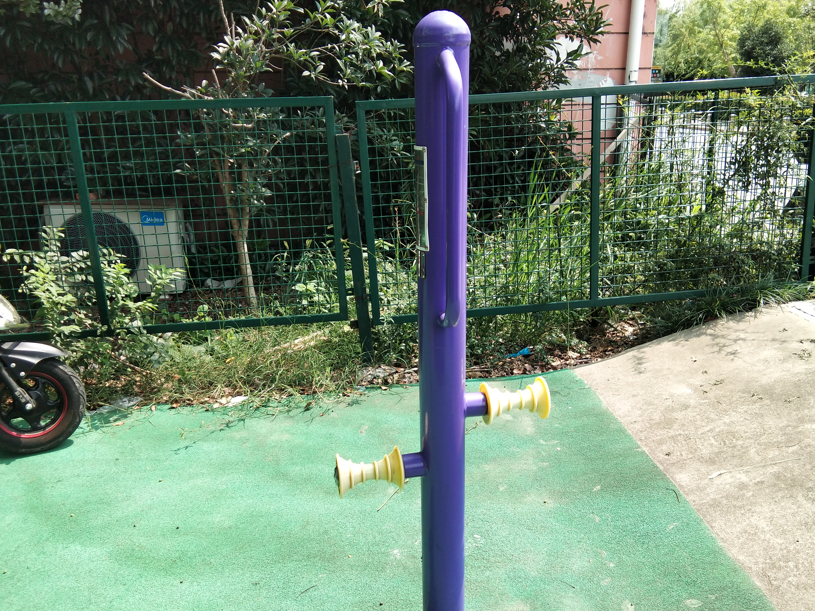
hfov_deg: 53.9
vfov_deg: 41.8
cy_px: 334
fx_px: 801
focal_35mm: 34
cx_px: 440
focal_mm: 3.69
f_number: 2.2
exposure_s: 1/325
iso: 50
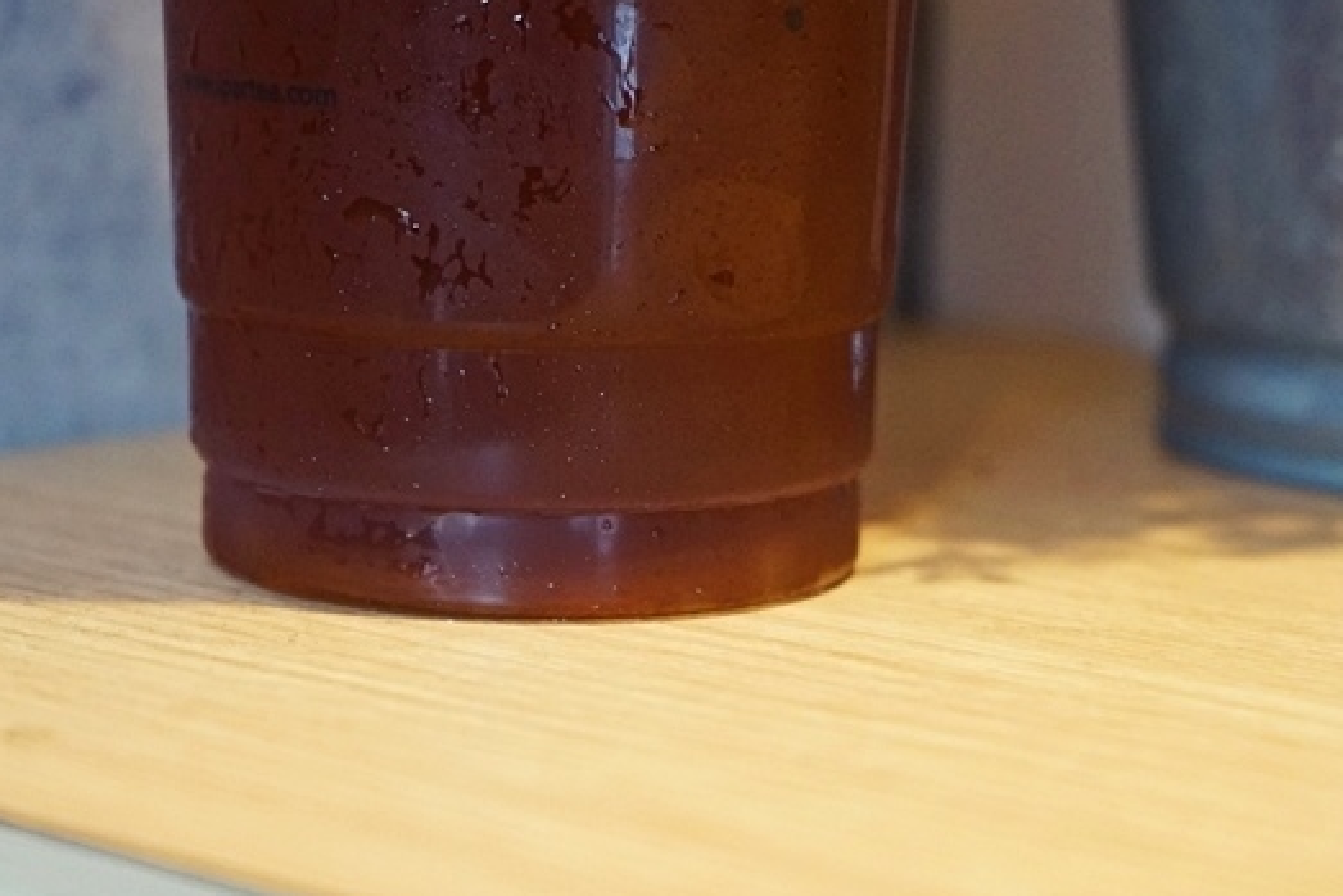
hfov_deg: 19.1
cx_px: 606
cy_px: 489
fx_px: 3993
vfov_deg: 12.8
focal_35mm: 107
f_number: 5.6
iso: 2500
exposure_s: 1/80
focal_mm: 70
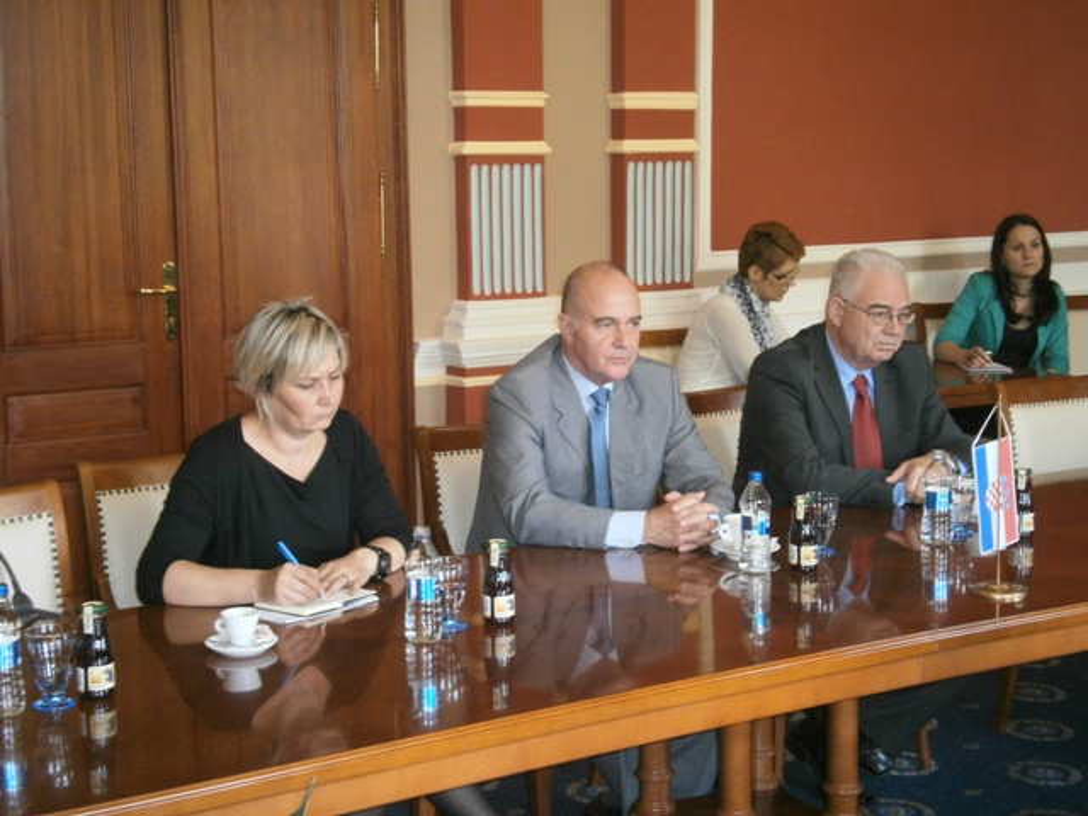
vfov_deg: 24.4
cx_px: 544
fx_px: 1886
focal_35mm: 60
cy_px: 408
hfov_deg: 32.2
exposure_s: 1/50
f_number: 3.9
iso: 400
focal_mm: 10.7
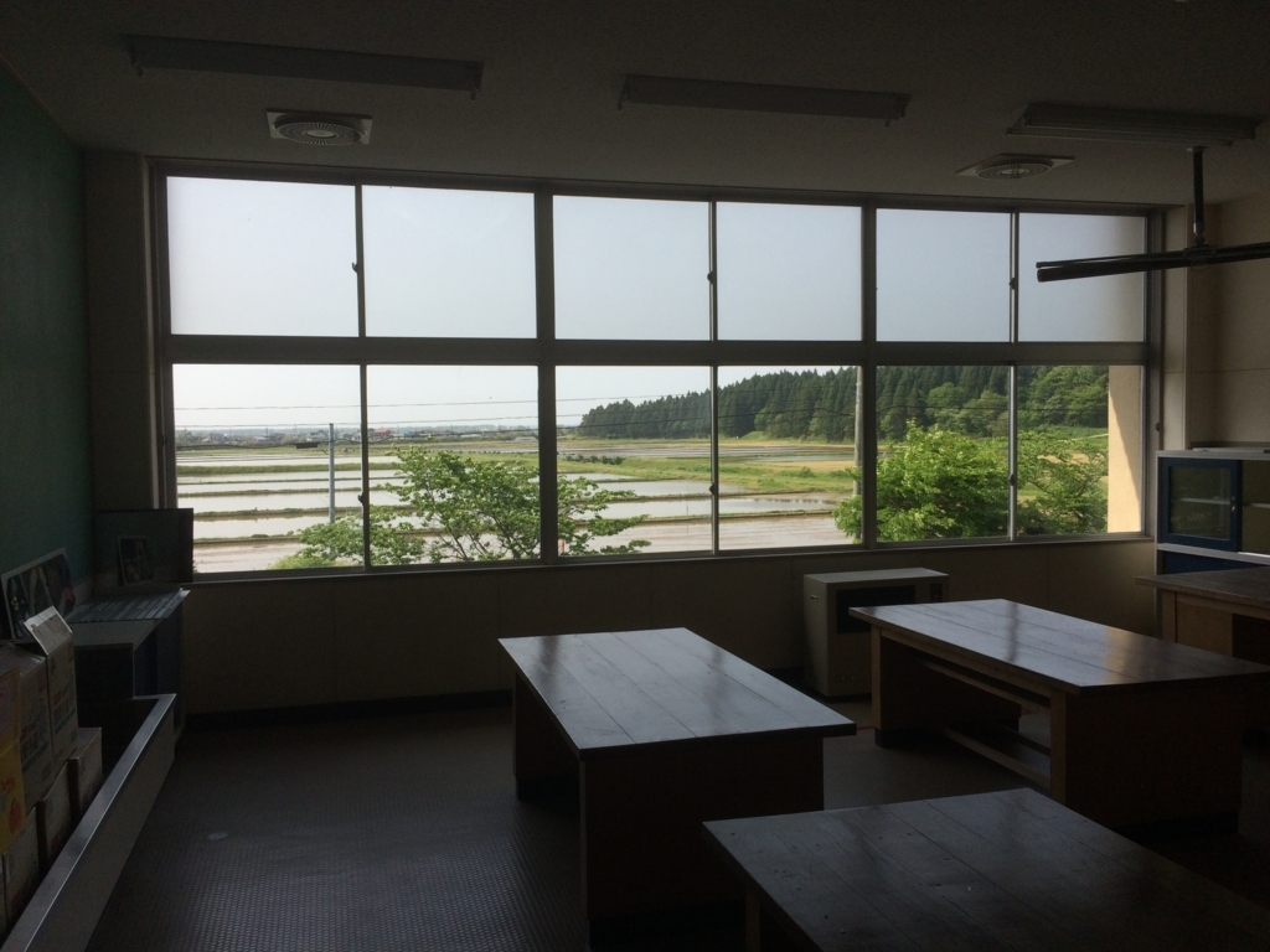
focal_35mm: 29
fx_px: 1064
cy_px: 476
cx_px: 635
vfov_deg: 48.2
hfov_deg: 61.7
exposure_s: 1/1709
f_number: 2.2
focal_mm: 4.15
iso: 32
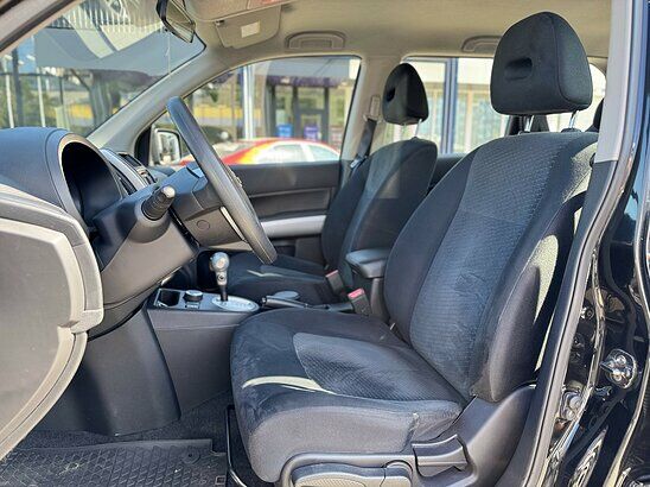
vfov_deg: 56.7
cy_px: 244
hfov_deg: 71.6
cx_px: 325
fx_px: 450
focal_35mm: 24
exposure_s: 1/135
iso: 64
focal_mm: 6.76
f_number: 1.78
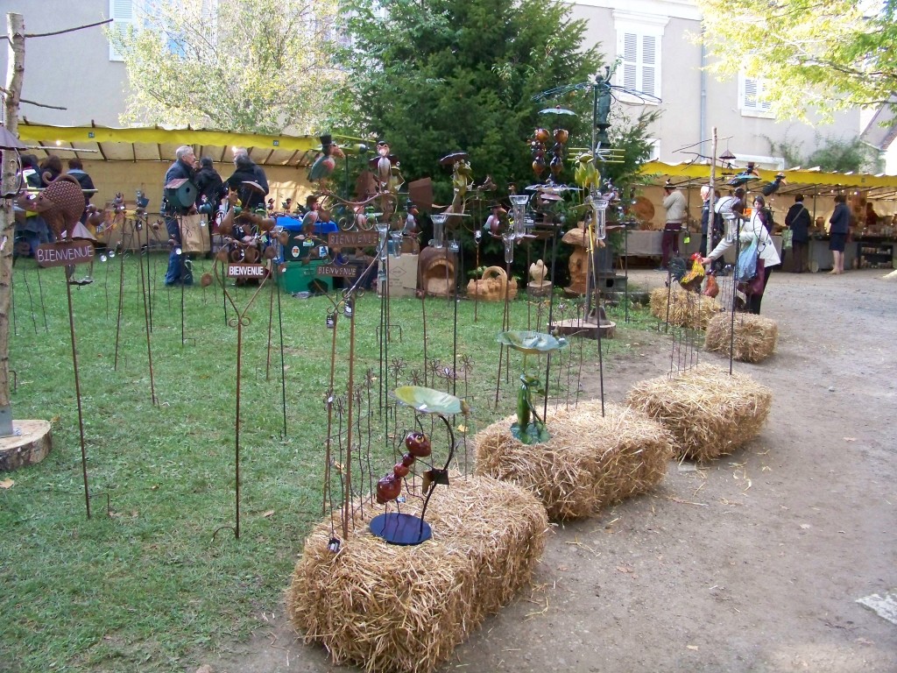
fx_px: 855
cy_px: 336
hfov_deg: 55.4
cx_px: 448
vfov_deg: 42.9
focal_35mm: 33
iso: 400
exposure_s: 1/500
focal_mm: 5.85
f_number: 2.8
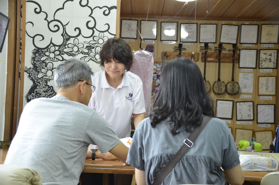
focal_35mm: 66
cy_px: 92
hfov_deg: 30.6
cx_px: 140
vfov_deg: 20.5
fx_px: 510
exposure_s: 1/50
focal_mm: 44
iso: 800
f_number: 4.5
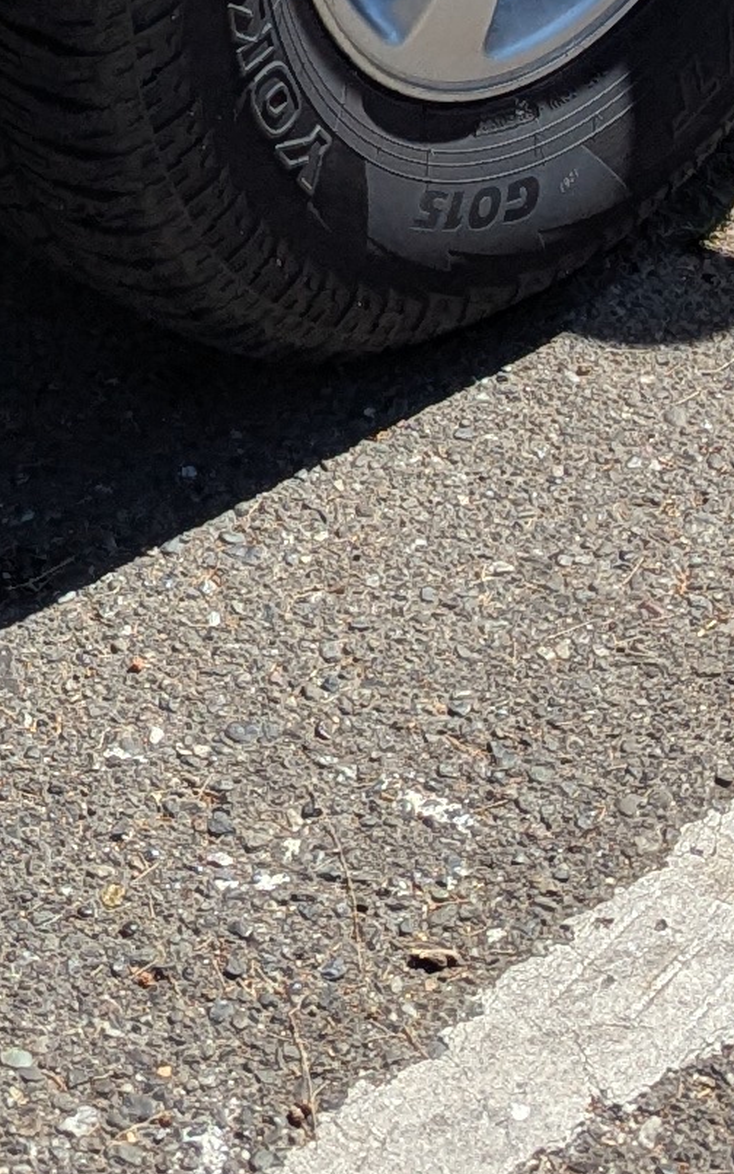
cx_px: 207
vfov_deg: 14.4
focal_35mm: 129
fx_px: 4127
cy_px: -905
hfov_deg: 10.1
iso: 46
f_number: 1.85
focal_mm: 6.81
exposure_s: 1/3425
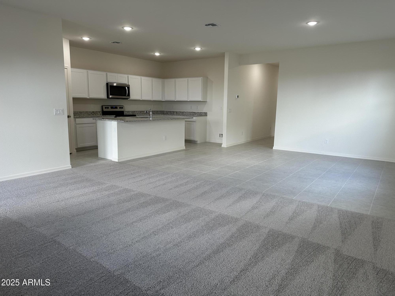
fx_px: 274
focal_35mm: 24
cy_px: 148
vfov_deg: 56.8
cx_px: 198
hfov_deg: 71.6
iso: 80
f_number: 1.78
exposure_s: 1/120
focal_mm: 6.86
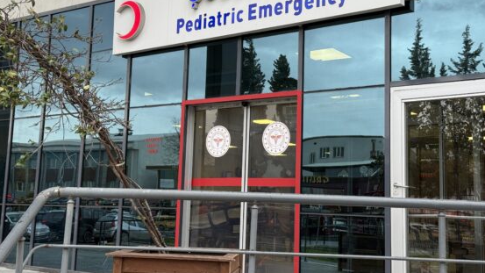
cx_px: 243
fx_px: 682
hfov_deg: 39.2
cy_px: 109
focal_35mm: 53
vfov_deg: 22.6
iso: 50
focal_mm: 6.76
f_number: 1.78
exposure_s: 1/198
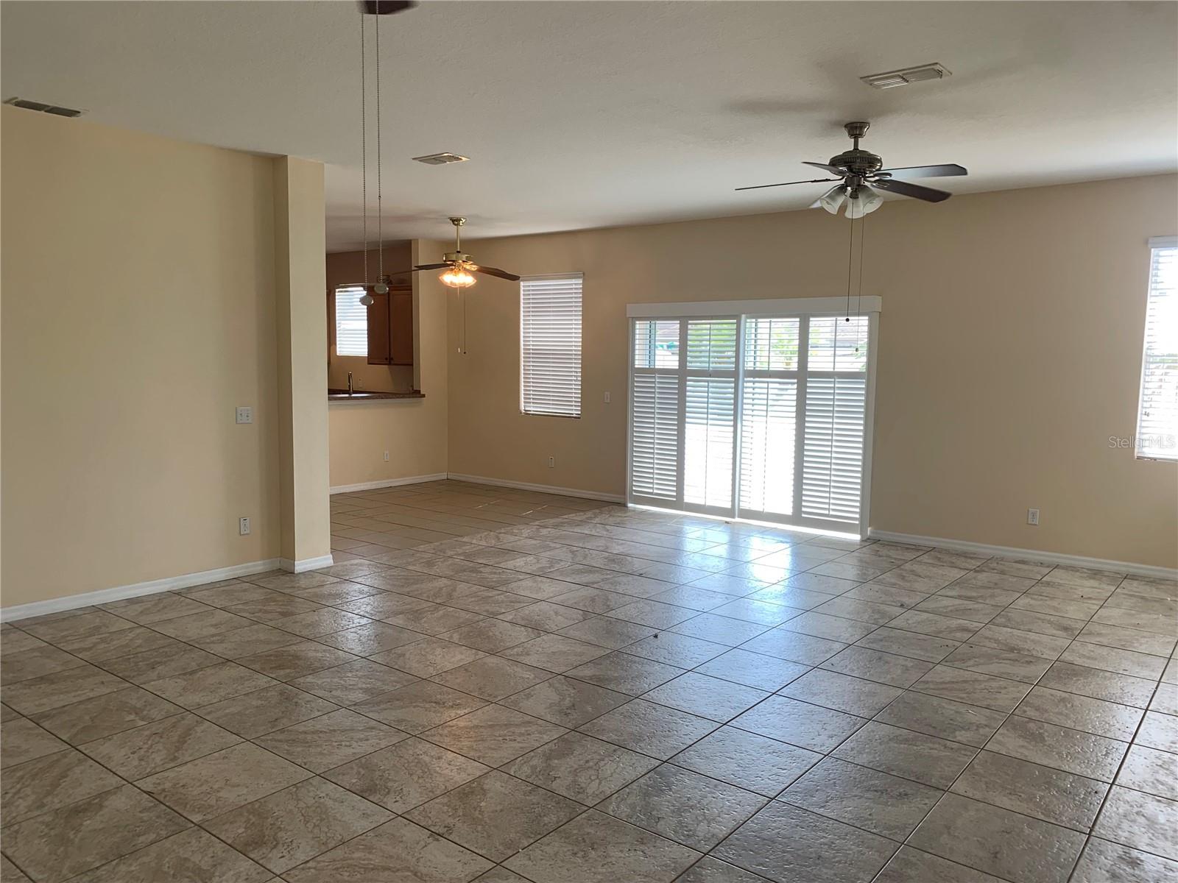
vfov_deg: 53.1
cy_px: 442
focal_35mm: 26
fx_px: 885
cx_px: 589
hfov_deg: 67.3
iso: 32
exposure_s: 1/120
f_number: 1.8
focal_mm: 4.25
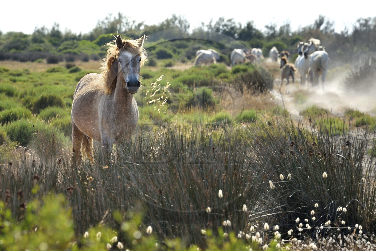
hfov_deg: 10.3
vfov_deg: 6.9
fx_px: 2089
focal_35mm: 200
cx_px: 188
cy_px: 126
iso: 200
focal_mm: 200
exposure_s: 1/500
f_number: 9
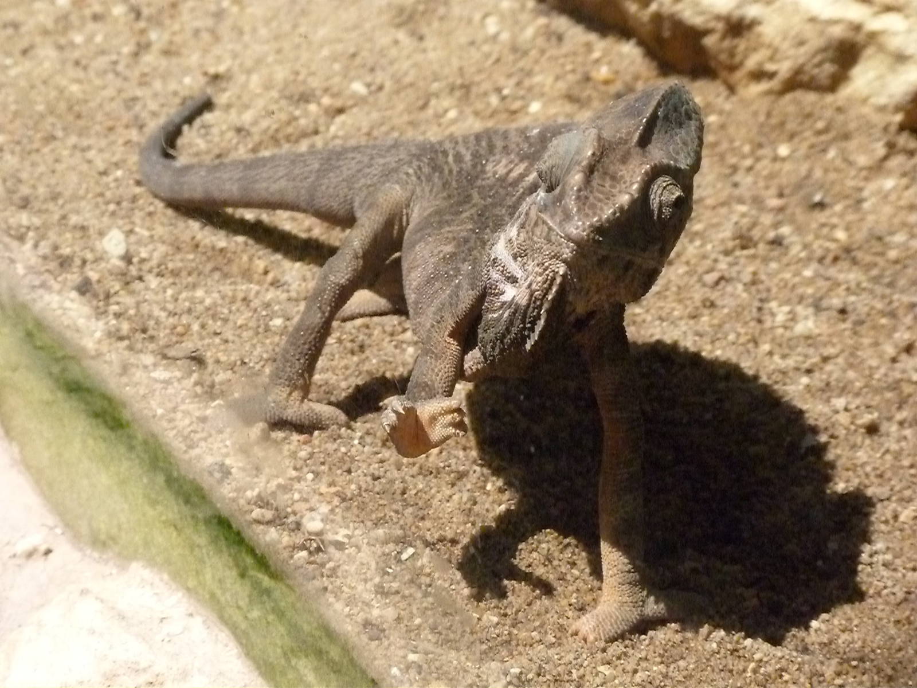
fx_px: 4106
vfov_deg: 9.6
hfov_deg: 12.7
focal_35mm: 155
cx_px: 458
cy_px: 344
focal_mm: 27.9
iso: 1600
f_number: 5.6
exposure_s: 1/1600
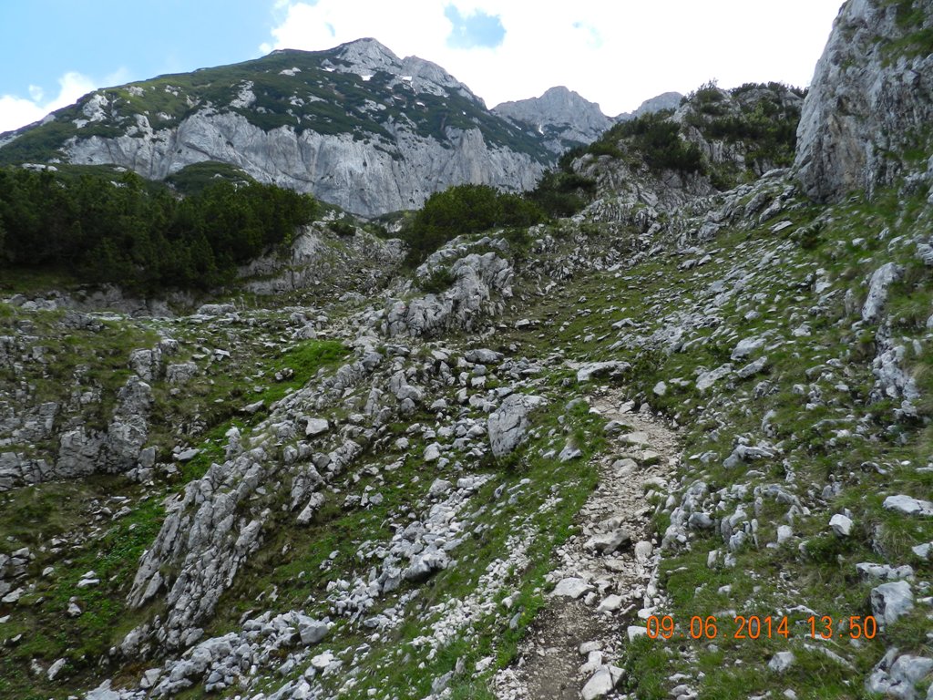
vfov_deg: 58.9
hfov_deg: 73.9
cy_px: 350
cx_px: 466
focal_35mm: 23
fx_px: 620
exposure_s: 1/640
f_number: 4
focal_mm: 4
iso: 160
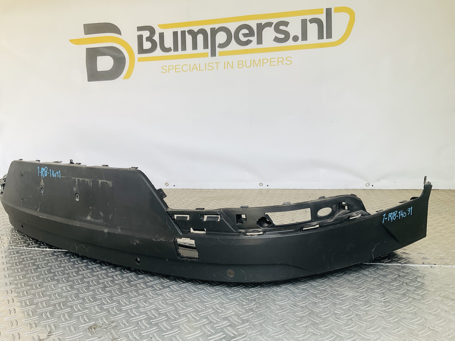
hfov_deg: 61.7
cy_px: 170
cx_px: 228
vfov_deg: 48.2
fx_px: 381
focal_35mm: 29
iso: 32
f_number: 1.8
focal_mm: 3
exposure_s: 1/120
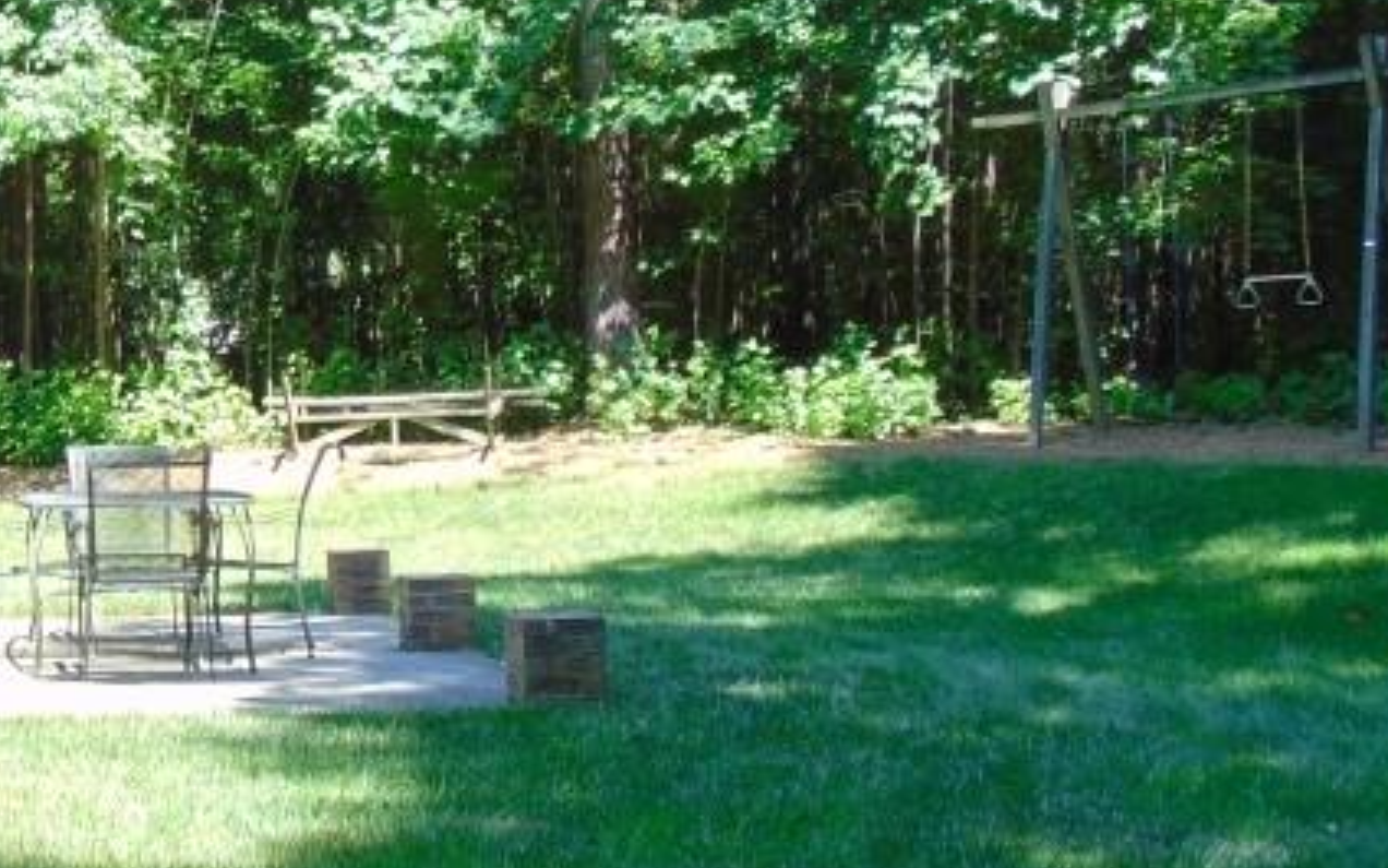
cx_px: 23
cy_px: 423
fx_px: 2421
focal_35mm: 64
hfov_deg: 30.0
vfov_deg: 20.3
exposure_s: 1/160
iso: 80
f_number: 3
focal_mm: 4.5
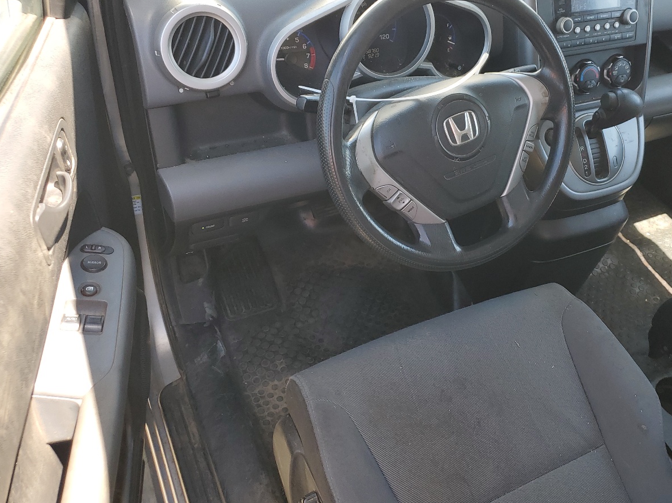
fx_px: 679
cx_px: 436
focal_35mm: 35
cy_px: 210
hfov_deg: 51.9
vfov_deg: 40.6
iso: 50
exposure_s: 1/233
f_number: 1.5
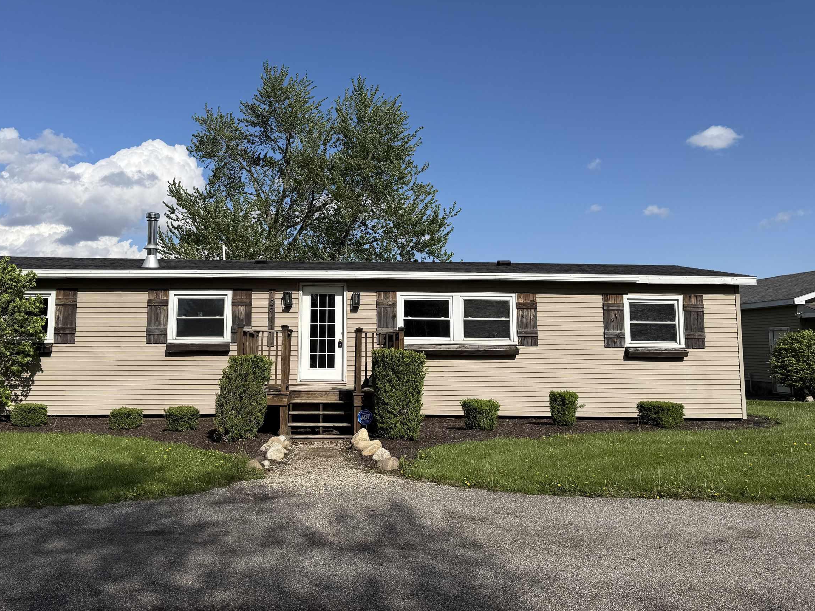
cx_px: 346
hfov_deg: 56.6
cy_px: 249
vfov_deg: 44.0
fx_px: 753
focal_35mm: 32
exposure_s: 1/8130
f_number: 1.78
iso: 80
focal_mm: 6.76
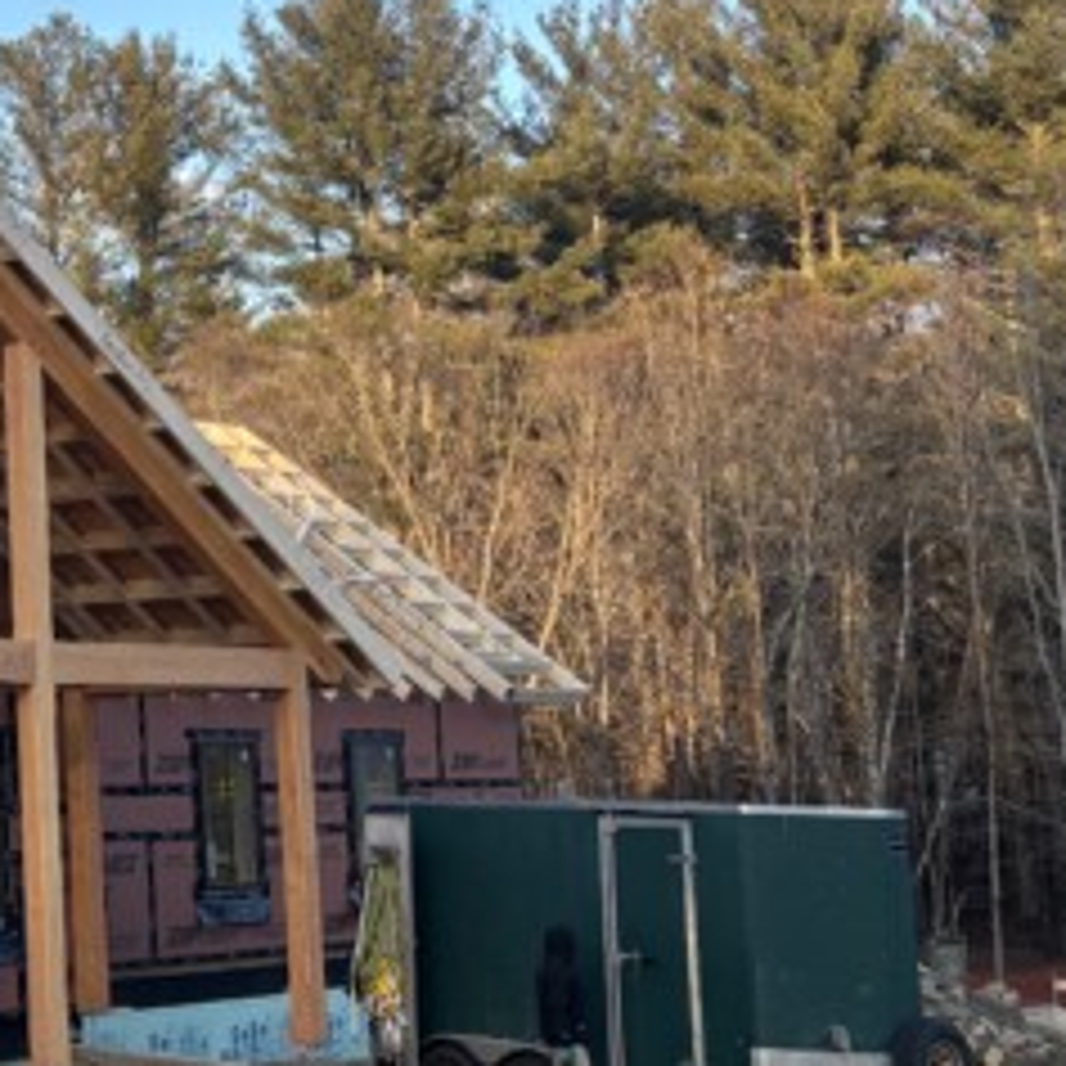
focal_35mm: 68
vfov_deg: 25.1
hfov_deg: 22.7
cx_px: -315
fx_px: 2369
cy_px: 268
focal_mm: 5.96
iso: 50
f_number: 1.6
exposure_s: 1/943
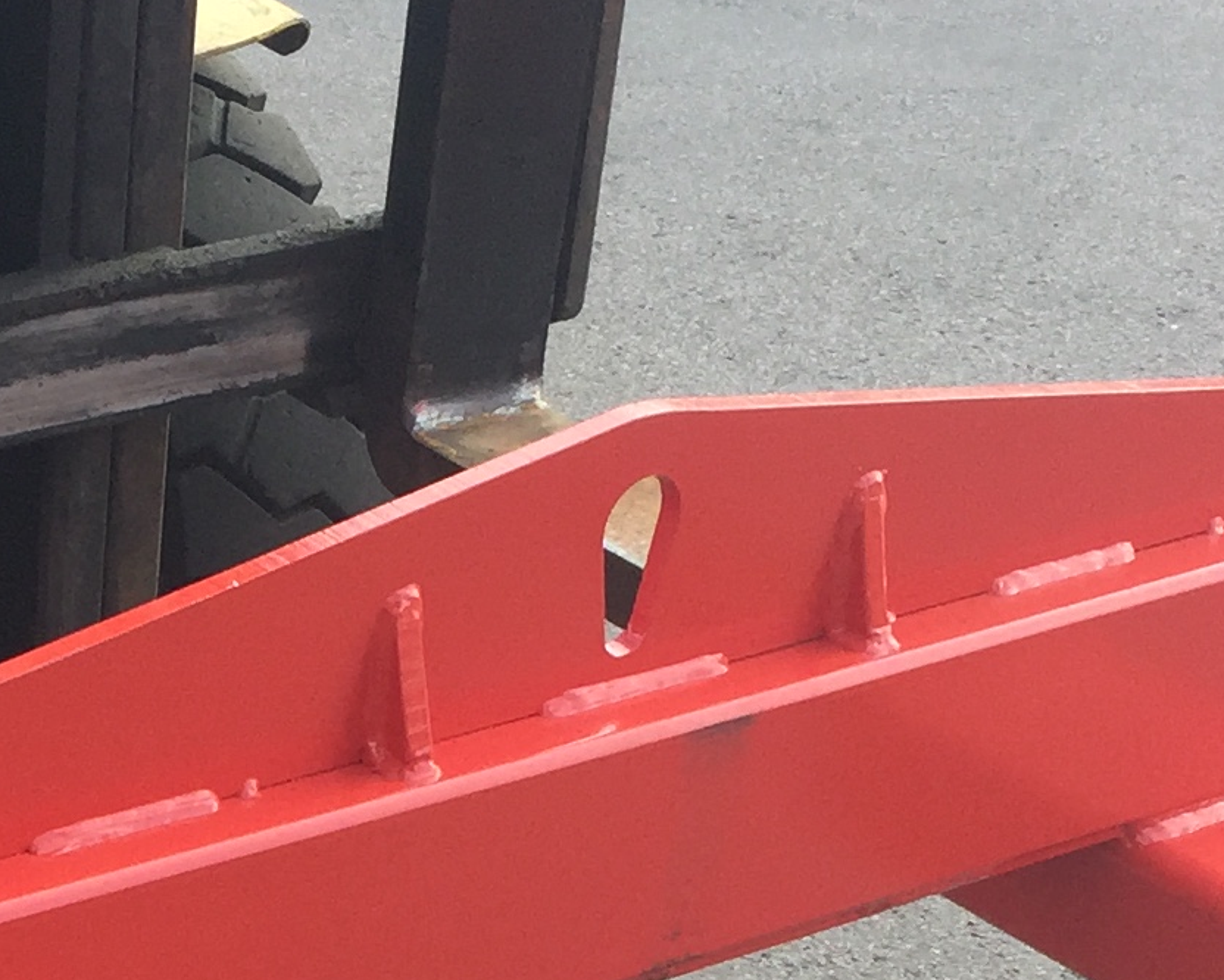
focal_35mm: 111
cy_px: 1625
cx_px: 10
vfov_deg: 12.9
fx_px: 4022
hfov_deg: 16.9
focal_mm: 4.15
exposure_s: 1/384
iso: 32
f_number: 2.2
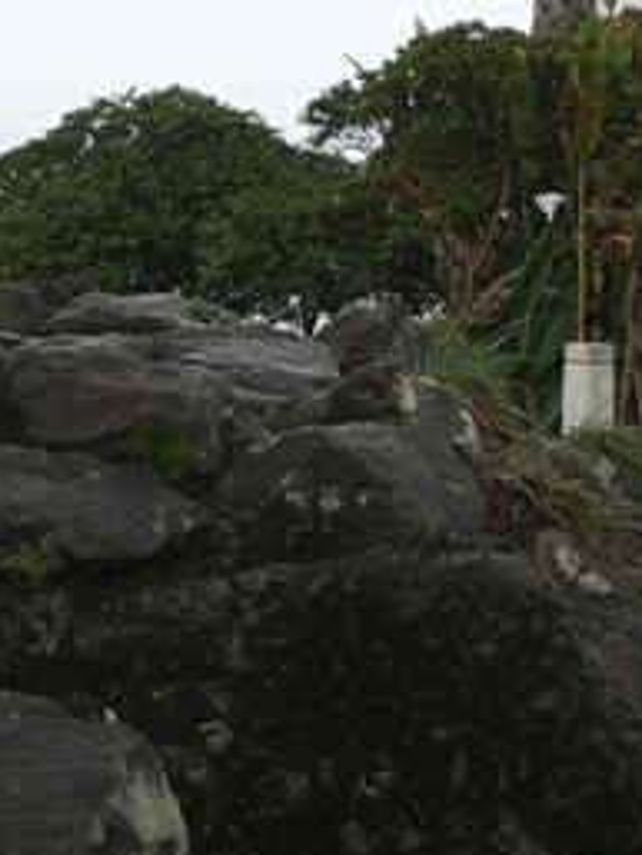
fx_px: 2075
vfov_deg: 21.1
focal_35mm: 84
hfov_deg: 17.1
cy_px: -266
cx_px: 672
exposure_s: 1/463
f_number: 1.8
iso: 50
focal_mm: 3.95
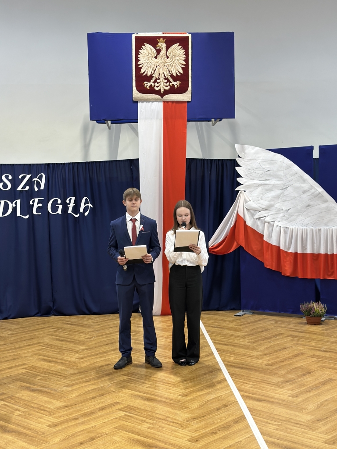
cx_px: 168
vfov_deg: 39.7
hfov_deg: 30.3
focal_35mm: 48
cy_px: 224
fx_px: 623
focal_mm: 6.86
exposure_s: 1/72
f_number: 1.78
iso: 125
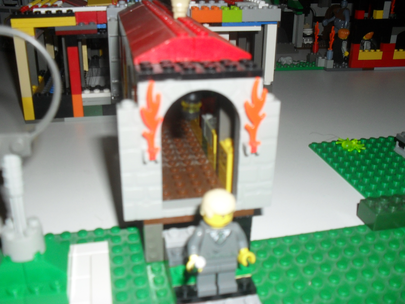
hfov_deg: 51.4
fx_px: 421
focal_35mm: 36
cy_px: 149
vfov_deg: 39.7
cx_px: 200
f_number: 3.2
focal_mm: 6.3
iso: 200
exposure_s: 1/45
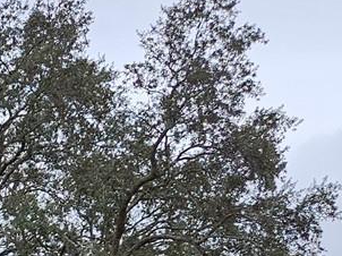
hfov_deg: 14.2
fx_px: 1204
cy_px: 632
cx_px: -283
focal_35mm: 122
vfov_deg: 10.3
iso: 25
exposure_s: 1/1123
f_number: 1.8
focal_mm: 5.4
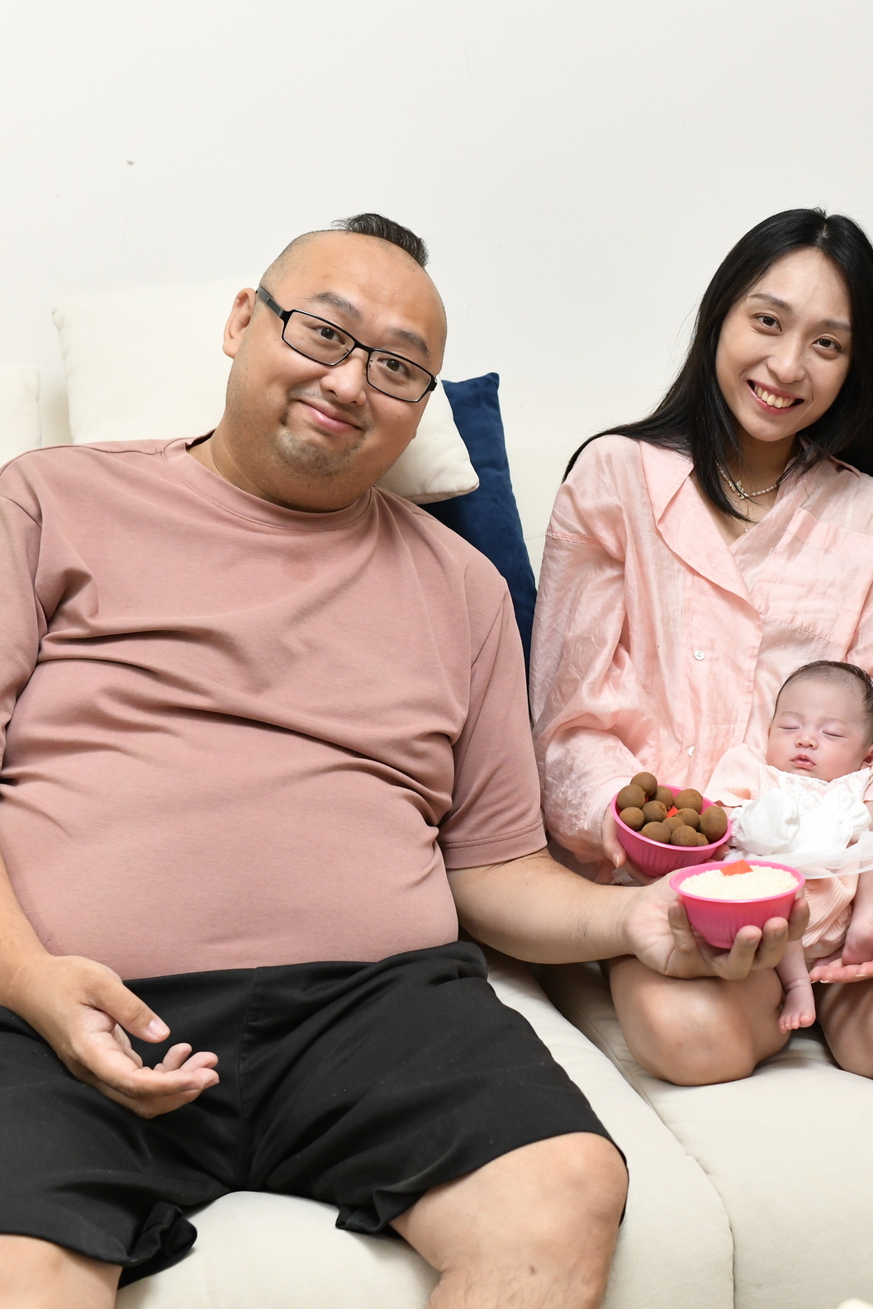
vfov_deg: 37.5
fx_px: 1927
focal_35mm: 53
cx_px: 686
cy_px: 660
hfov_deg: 25.1
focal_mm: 35
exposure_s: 1/200
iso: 2000
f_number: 4.5
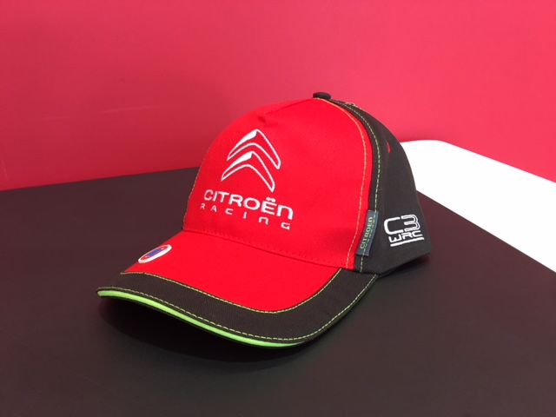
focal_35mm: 29
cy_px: 208
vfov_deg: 48.2
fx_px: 466
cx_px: 278
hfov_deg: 61.7
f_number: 2.2
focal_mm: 4.15
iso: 40
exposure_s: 1/15
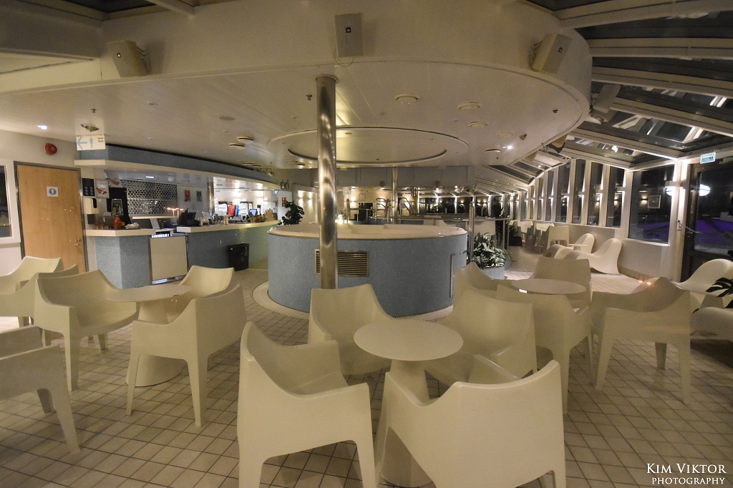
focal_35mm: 15
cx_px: 366
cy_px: 244
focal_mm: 10
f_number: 4
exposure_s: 1/60
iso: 4500
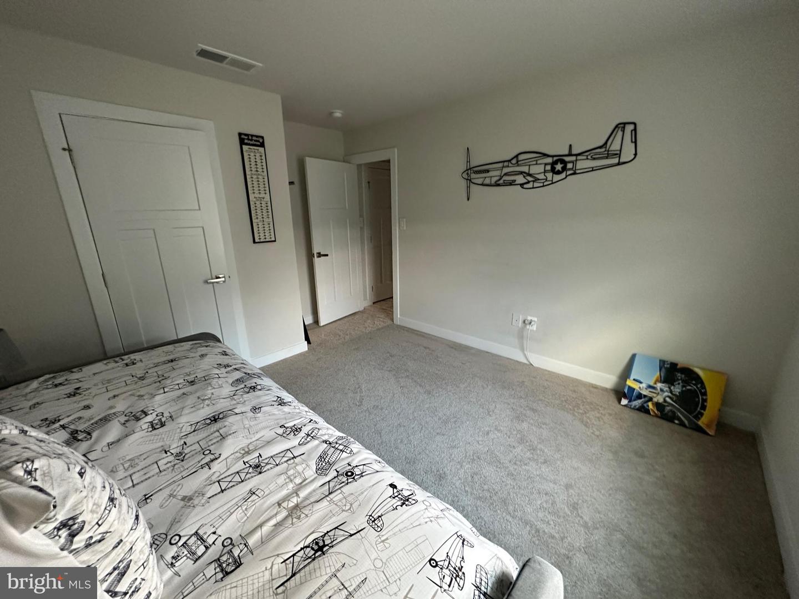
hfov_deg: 102.1
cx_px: 400
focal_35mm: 14
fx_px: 323
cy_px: 300
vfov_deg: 85.6
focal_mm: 2.22
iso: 800
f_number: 2.2
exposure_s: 1/60
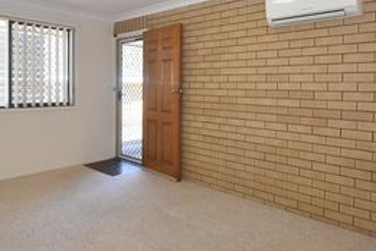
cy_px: 86
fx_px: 282
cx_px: 176
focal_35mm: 27
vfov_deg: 47.2
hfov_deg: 67.3
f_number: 5.6
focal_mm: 10
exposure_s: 1/125
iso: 800
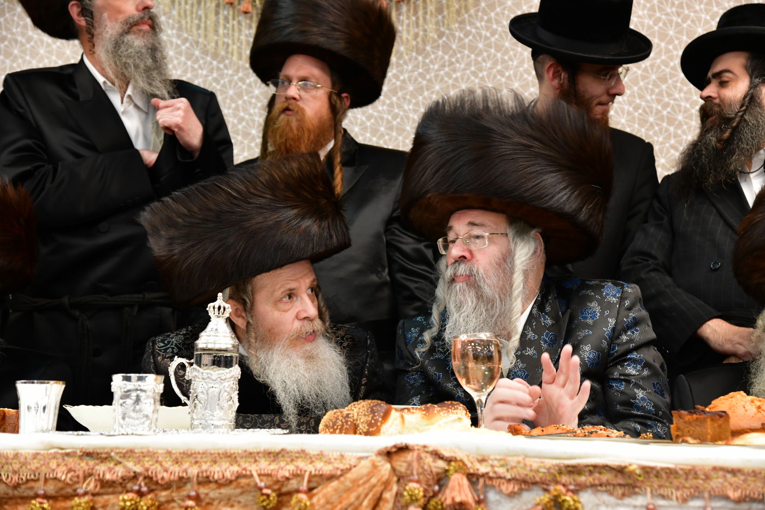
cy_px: 255
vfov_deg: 20.6
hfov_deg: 30.5
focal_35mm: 66
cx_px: 382
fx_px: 1402
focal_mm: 66
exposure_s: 1/100
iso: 2000
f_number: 5.6
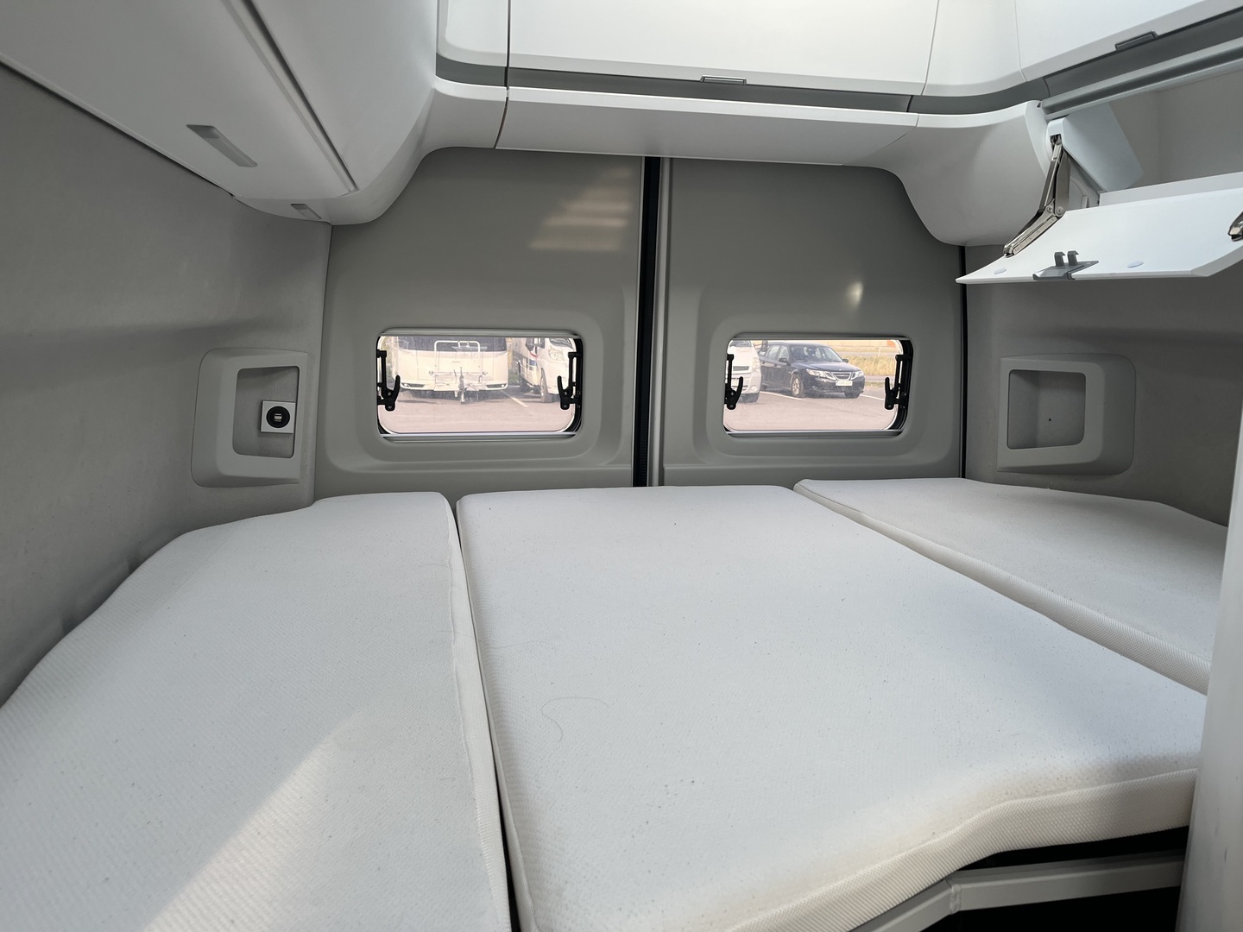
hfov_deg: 67.3
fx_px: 934
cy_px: 466
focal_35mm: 26
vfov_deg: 53.1
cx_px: 622
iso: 50
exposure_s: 1/122
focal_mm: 5.1
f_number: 1.6
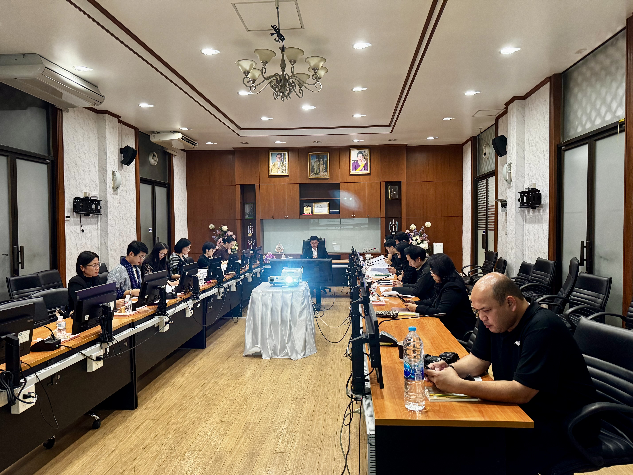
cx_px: 316
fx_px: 439
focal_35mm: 24
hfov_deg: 71.6
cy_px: 238
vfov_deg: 56.8
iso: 400
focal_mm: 6.76
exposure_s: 1/60
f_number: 1.78
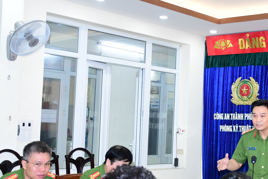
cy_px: 111
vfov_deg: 20.0
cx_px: 203
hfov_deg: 29.2
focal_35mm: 68
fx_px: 505
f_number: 4.5
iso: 1600
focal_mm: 27
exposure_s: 1/200
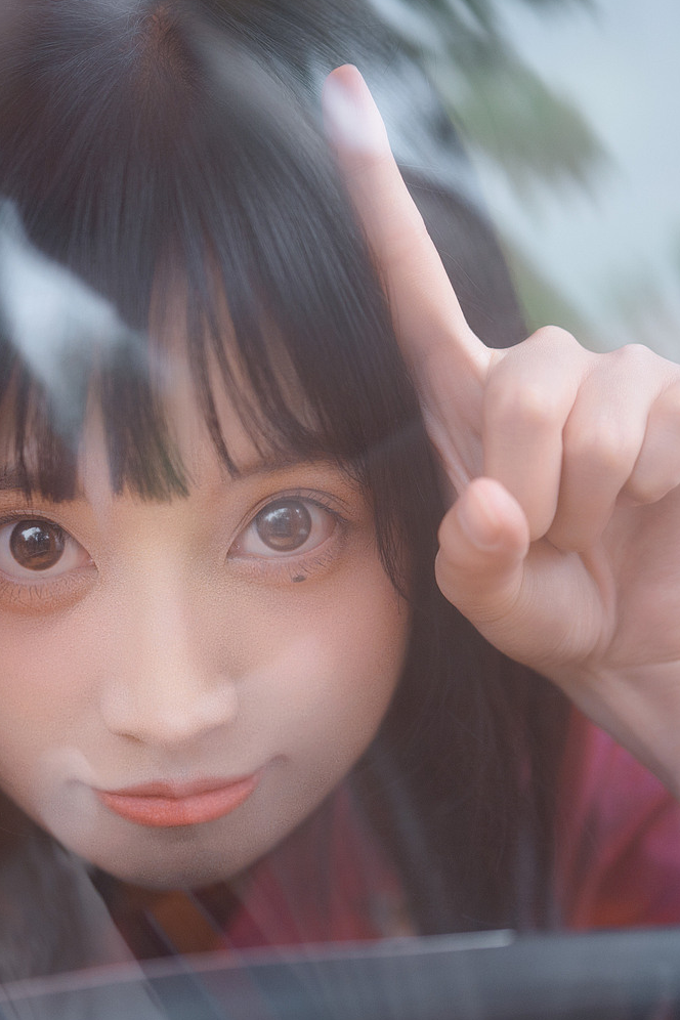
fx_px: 2238
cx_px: 160
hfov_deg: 17.2
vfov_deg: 25.7
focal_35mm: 79
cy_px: 517
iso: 250
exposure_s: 1/2000
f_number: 1.2
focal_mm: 27
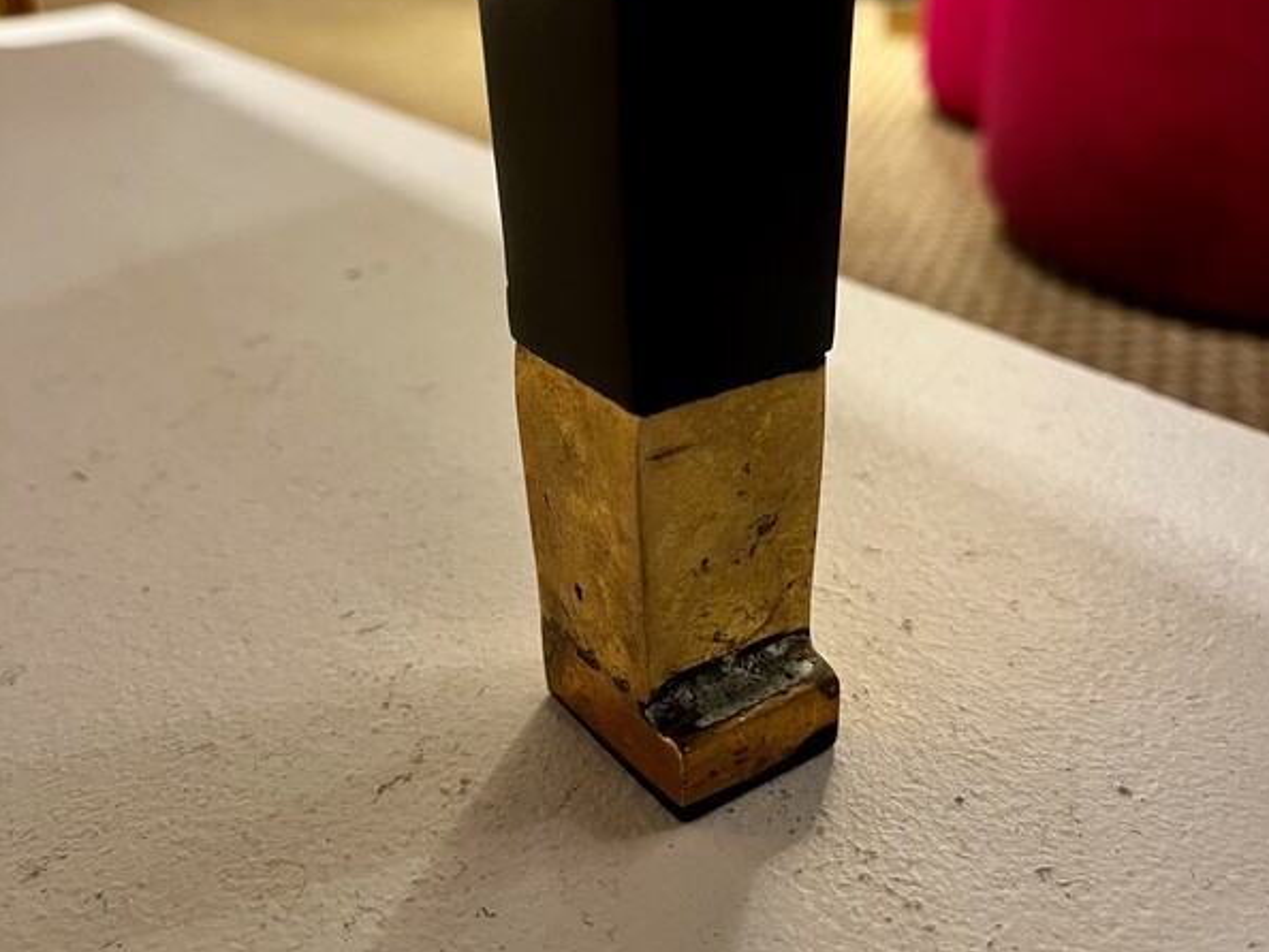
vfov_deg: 40.2
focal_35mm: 35
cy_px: 310
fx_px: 1284
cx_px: 637
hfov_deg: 52.6
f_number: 1.6
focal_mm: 5.1
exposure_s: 1/50
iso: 250
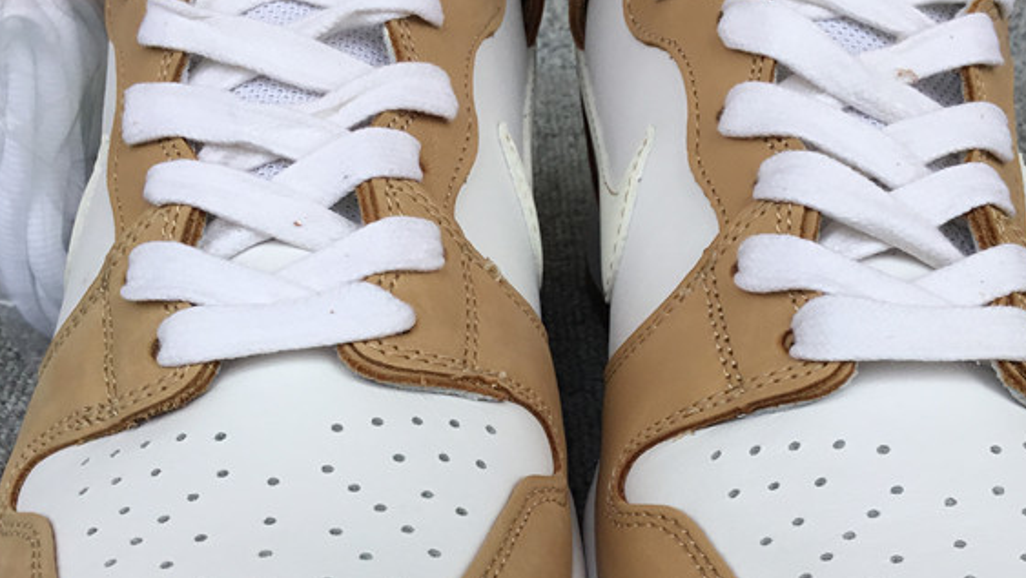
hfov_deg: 38.5
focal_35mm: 54
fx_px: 1469
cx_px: 545
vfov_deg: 22.0
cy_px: 448
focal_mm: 3.3
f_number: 2.4
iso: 25
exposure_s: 1/916
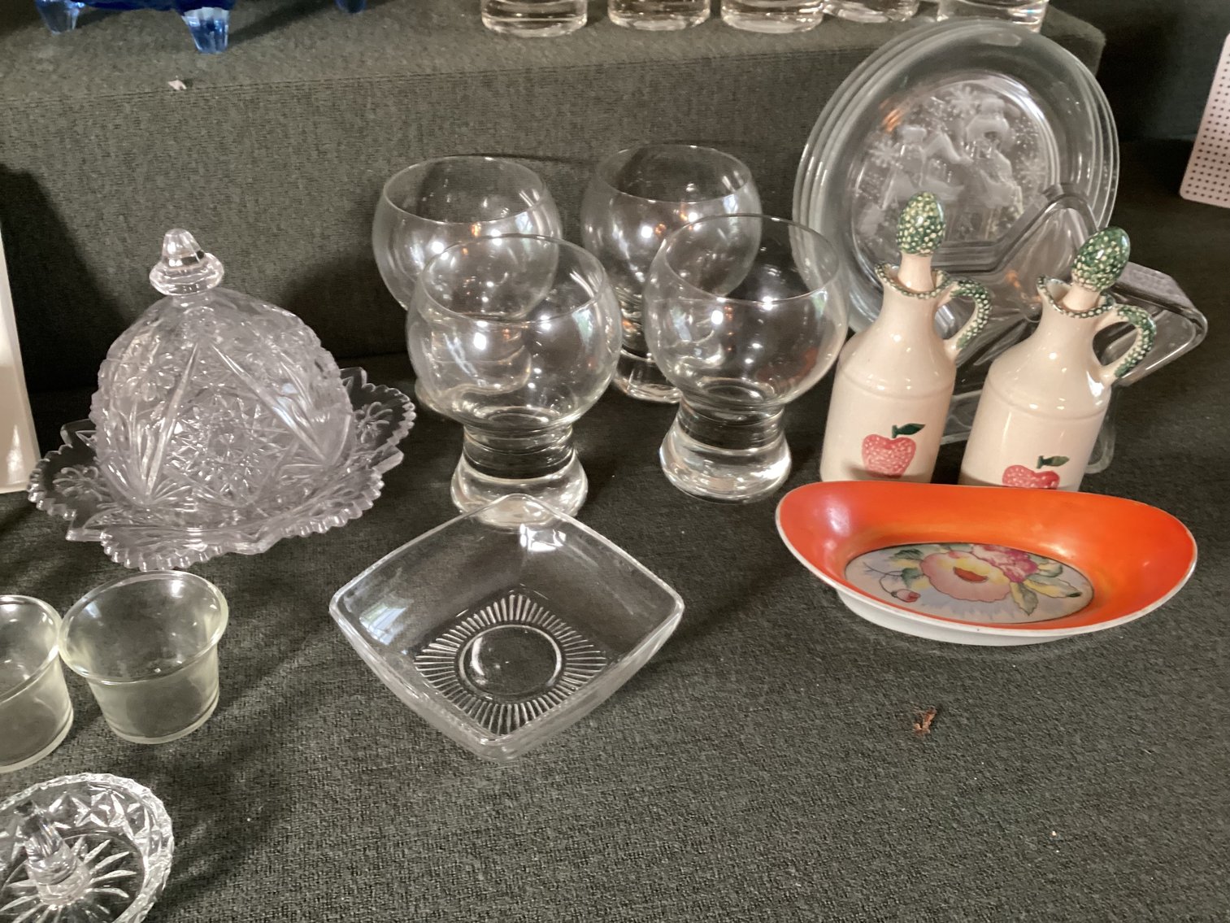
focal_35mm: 31
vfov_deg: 45.4
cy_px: 462
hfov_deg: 58.3
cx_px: 615
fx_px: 1102
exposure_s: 1/40
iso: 320
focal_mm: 3.3
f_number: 2.4
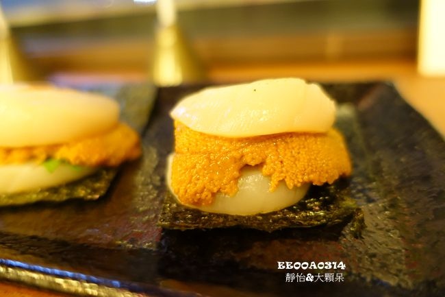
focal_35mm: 24
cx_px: 222
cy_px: 148
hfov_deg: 73.8
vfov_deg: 53.1
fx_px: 297
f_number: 1.8
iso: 1000
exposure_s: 1/8
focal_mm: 8.8
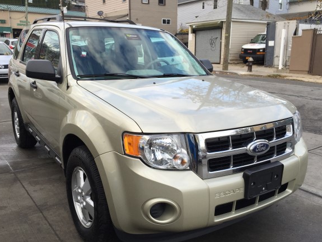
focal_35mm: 32
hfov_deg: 56.8
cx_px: 153
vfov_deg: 44.1
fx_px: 298
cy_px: 127
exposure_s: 1/302
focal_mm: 4.15
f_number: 2.2
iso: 32
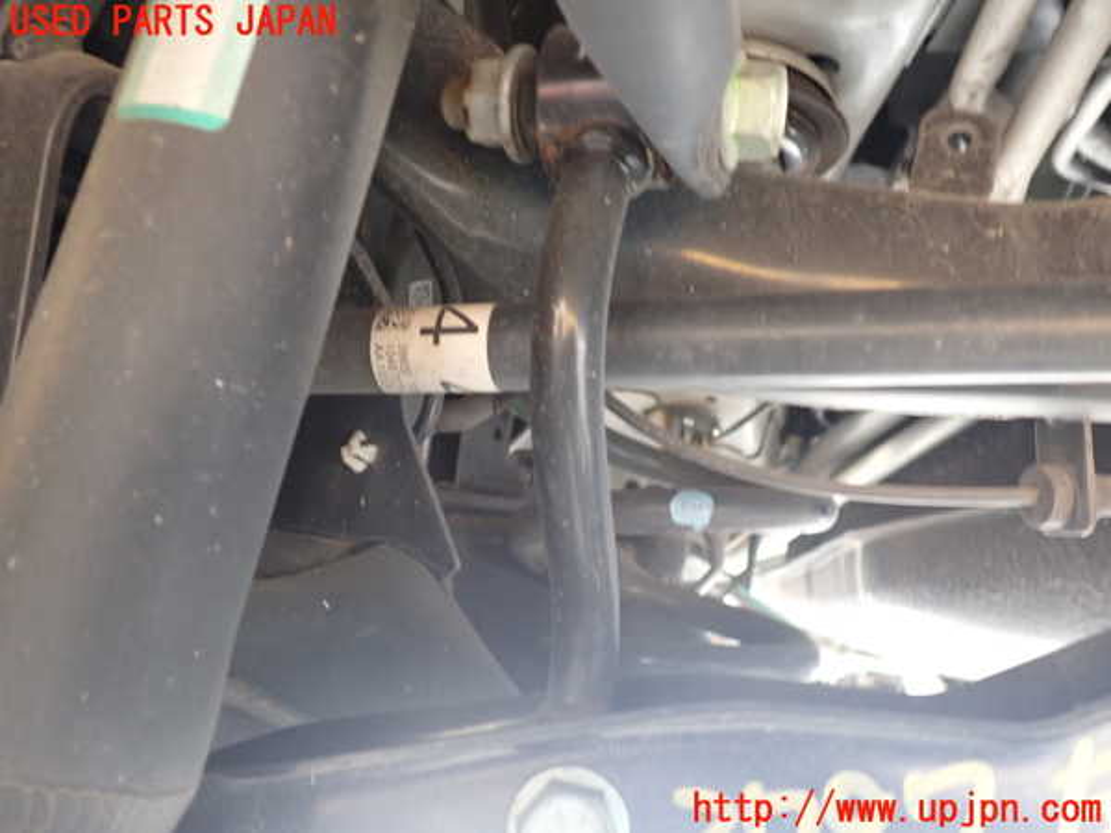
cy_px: 416
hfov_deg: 60.0
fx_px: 963
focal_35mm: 30
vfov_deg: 46.8
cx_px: 556
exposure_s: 1/30
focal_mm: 5.4
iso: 320
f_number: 2.3
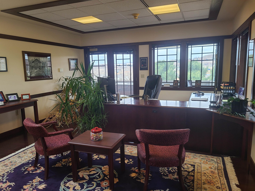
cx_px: 128
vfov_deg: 53.1
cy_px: 96
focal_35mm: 26
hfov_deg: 67.3
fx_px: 192
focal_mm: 5.4
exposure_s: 1/60
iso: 64
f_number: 1.8
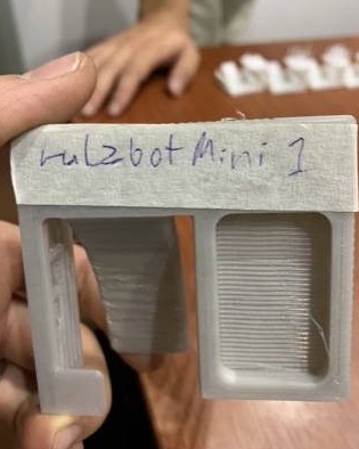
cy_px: 212
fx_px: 385
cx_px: 186
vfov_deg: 60.4
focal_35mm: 29
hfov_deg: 49.9
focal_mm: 4.25
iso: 250
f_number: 1.8
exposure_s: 1/40
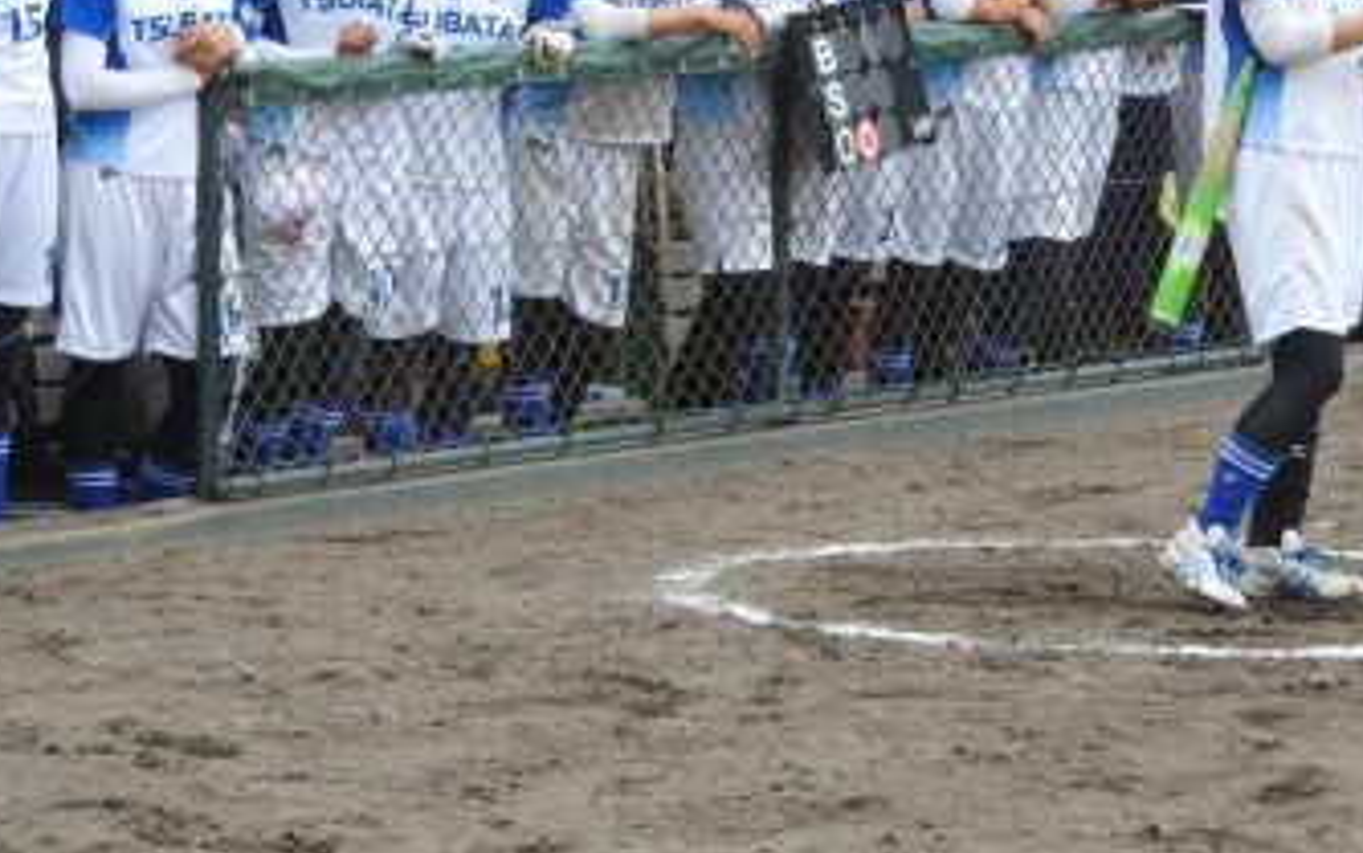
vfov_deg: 6.0
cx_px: 767
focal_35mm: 219
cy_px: 241
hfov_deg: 9.6
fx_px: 8138
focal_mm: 20.6
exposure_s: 1/200
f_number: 5
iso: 100
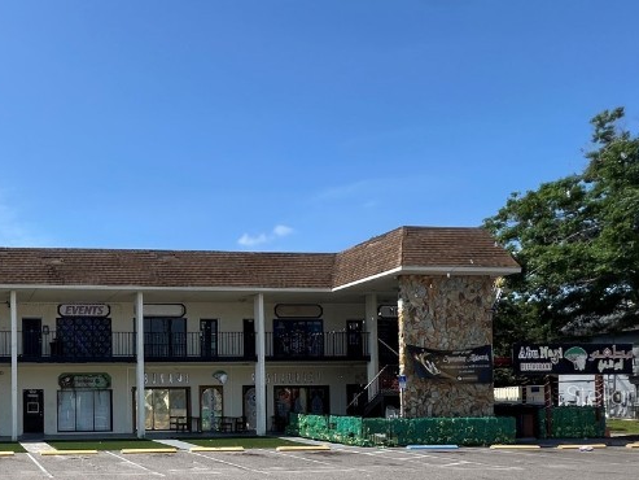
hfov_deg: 53.8
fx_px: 499
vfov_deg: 48.1
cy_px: 394
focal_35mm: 27
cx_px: 25
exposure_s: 1/1309
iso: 32
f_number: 1.8
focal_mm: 1.57
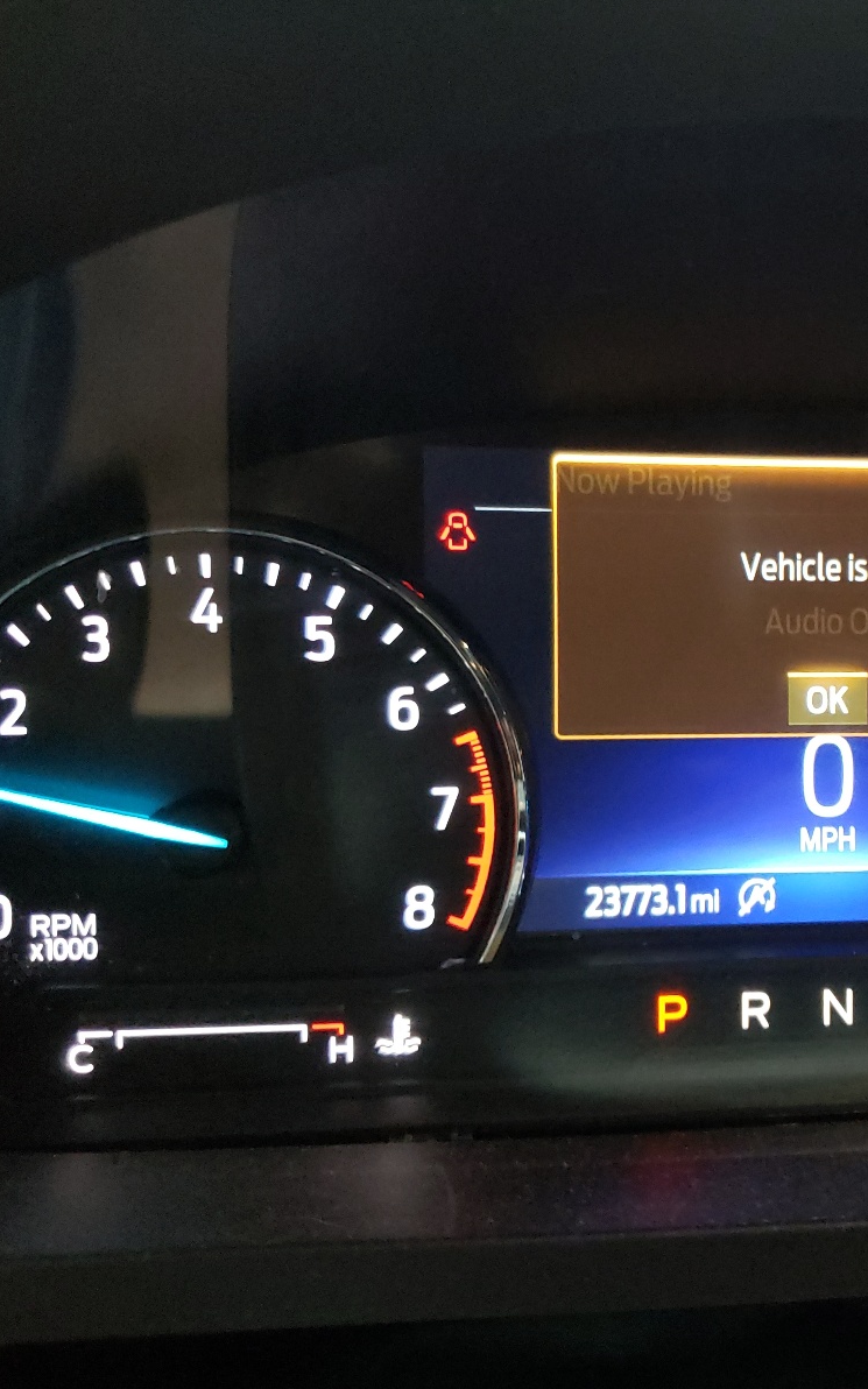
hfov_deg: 32.9
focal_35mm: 37
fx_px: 1400
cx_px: 762
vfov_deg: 52.7
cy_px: 691
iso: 544
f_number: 1.5
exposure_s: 1/24
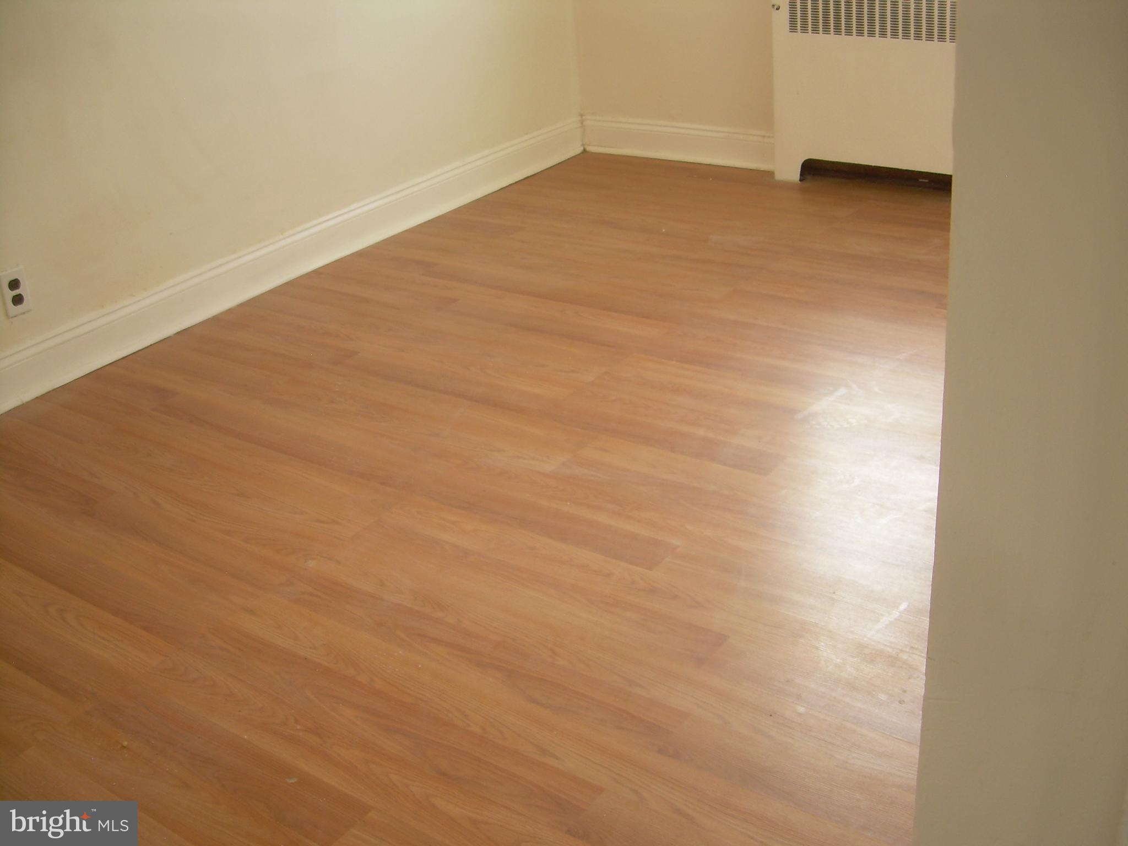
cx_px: 564
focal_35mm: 38
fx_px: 1238
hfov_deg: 49.0
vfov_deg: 37.7
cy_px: 423
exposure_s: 1/32.7
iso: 50
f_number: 2.8
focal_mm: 6.3
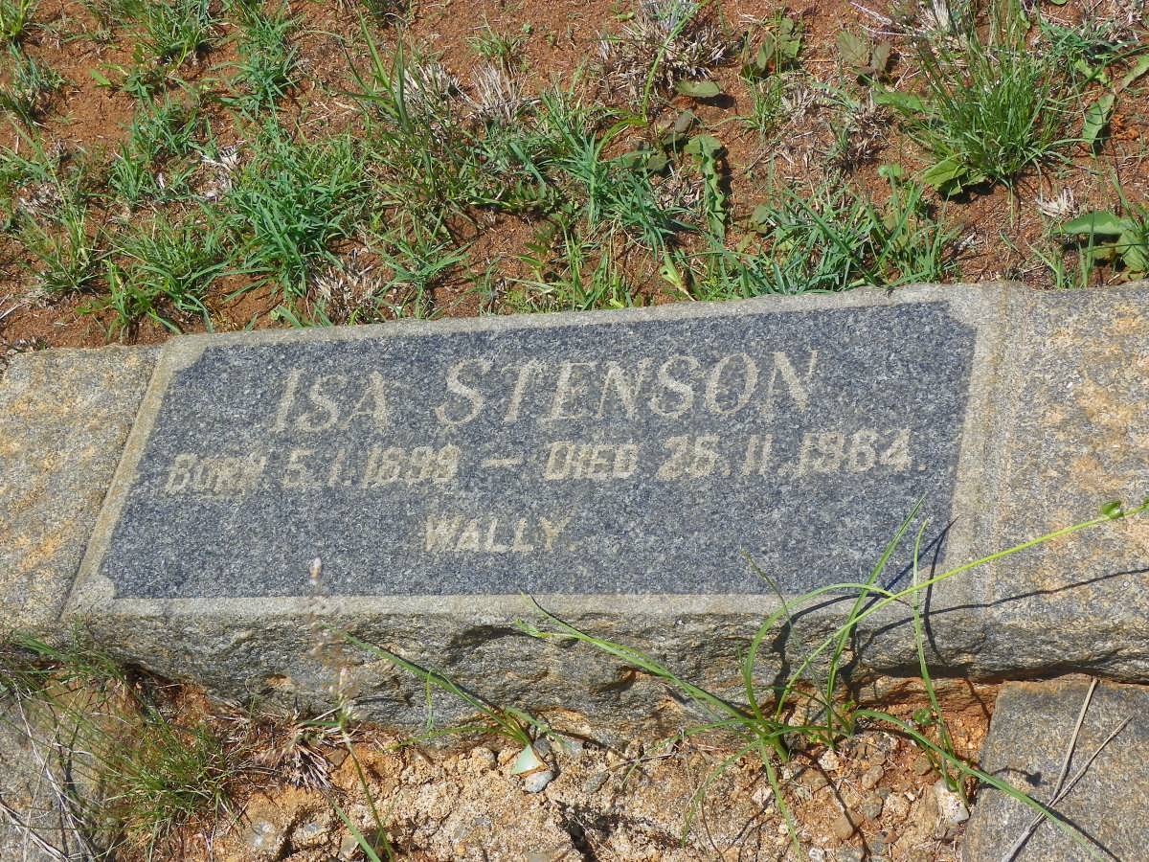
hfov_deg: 29.4
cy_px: 431
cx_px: 574
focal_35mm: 66
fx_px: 2191
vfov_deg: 22.3
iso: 64
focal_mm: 11.8
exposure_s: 1/250
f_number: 5
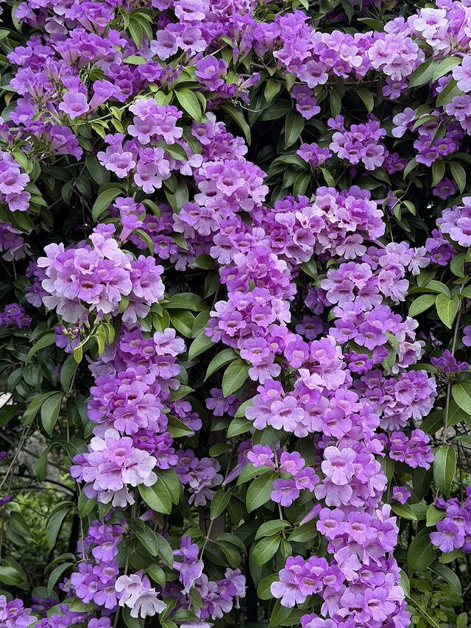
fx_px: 871
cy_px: 314
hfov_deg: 30.3
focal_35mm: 48
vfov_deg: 39.7
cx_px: 236
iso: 125
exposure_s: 1/60
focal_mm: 6.76
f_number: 1.78
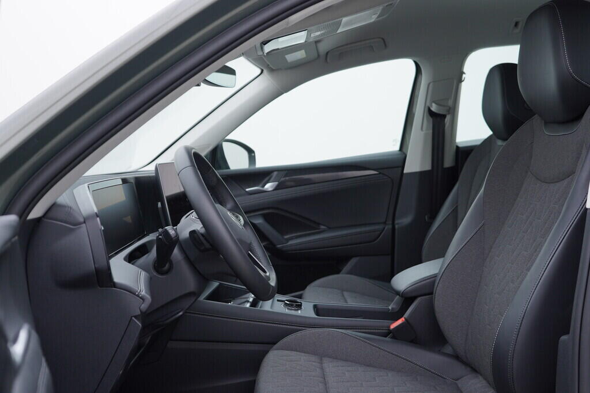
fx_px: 590
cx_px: 295
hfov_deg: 53.1
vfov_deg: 36.9
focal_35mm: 36
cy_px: 196
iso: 125
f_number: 3.2
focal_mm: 24
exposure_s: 1/50
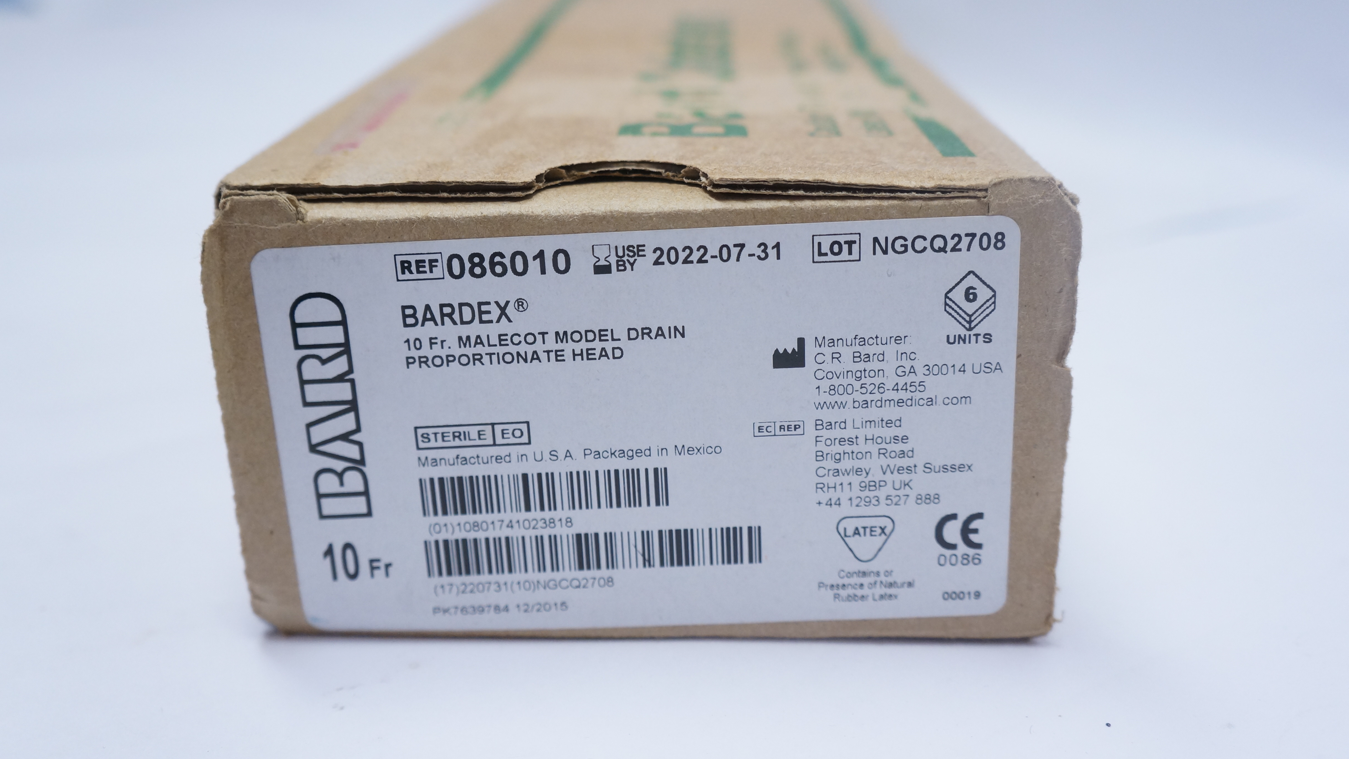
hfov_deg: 52.8
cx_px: 676
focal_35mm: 38
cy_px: 339
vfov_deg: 31.2
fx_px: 1359
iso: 800
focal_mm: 24
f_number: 4
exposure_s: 1/160
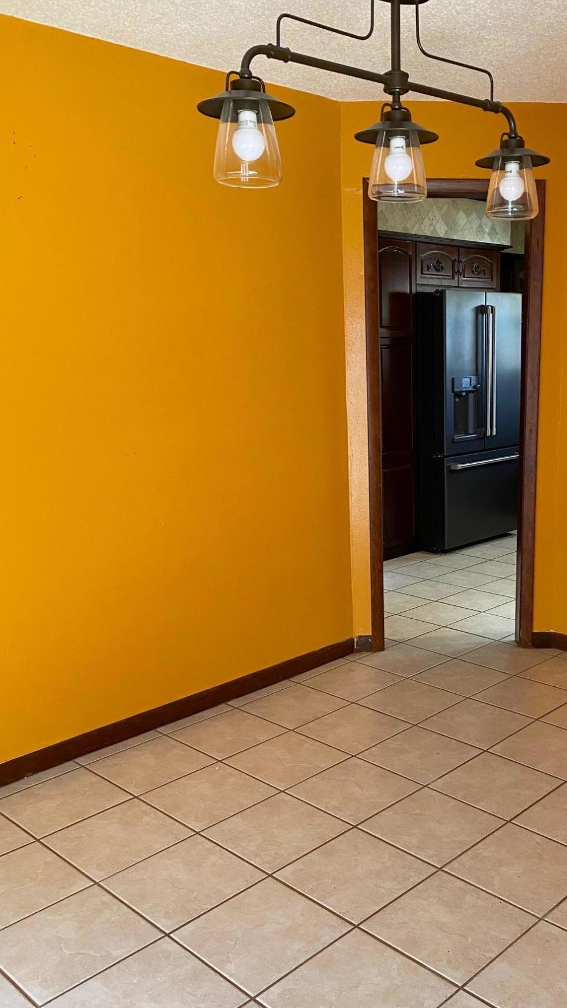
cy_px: 543
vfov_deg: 59.4
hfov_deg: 35.0
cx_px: 413
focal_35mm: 33
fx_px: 882
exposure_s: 1/60
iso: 200
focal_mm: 4.25
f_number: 1.8
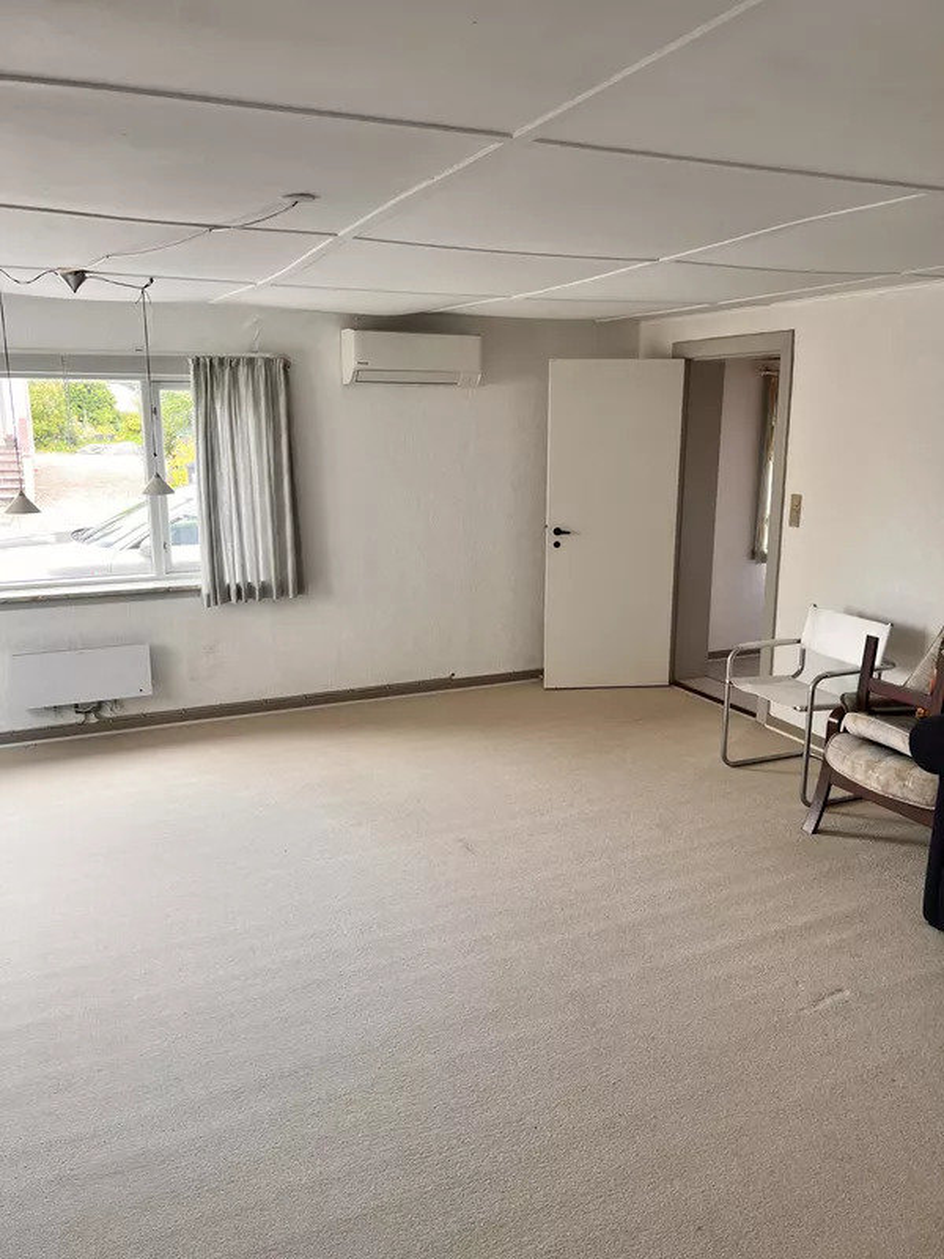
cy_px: 630
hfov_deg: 53.1
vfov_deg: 67.3
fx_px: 945
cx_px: 472
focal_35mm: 26
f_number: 1.5
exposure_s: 1/121
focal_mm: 5.7
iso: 64
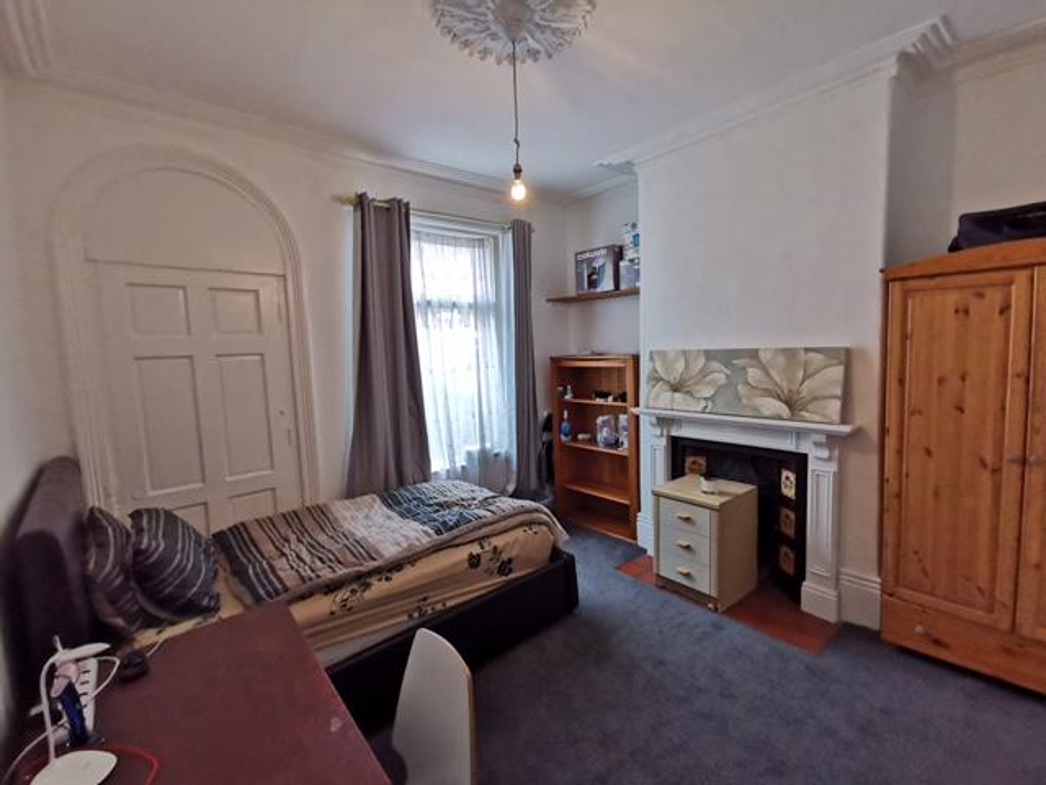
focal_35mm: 16
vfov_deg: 78.1
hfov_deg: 94.5
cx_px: 523
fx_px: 483
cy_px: 392
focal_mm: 2.35
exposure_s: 1/50
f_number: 2.2
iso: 160
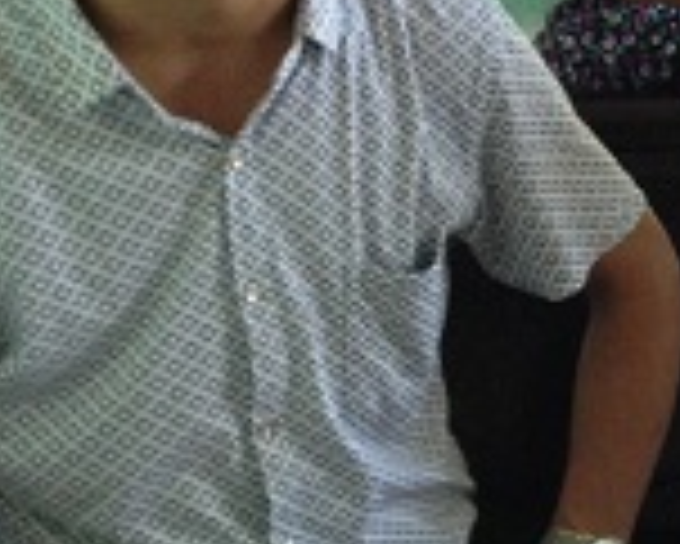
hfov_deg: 16.1
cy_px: 196
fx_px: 2195
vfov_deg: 14.1
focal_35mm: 109
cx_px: 1031
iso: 160
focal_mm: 4.12
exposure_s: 1/20
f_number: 2.4
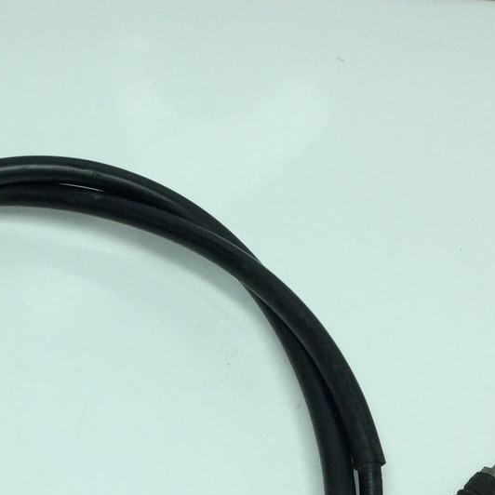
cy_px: 437
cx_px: 82
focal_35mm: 68
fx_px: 1100
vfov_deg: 24.7
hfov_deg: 24.8
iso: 32
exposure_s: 1/566
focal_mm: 3.3
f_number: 2.4
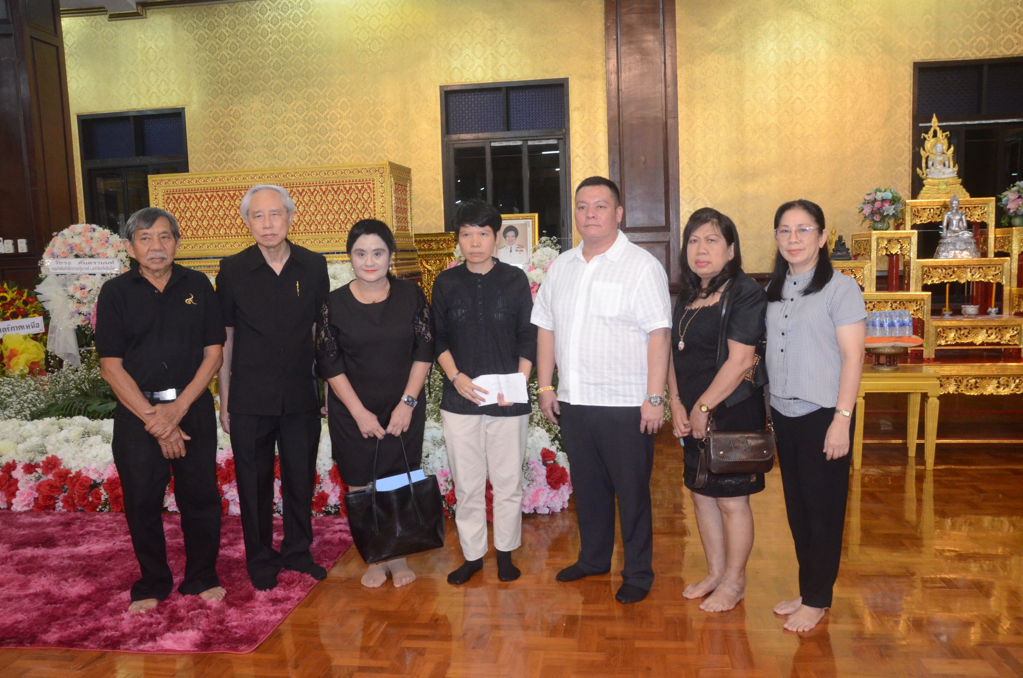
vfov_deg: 43.4
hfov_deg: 62.0
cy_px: 339
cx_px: 512
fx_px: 851
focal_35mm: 30
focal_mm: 20
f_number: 9
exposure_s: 1/60
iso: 2500
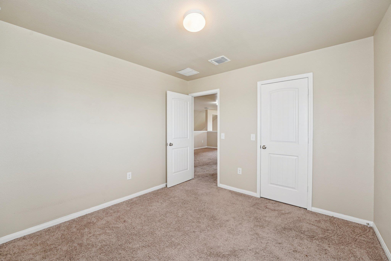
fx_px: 152
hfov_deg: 104.3
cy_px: 130
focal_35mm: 14
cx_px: 196
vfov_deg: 81.2
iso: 400
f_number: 8
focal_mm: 14
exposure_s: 1/30
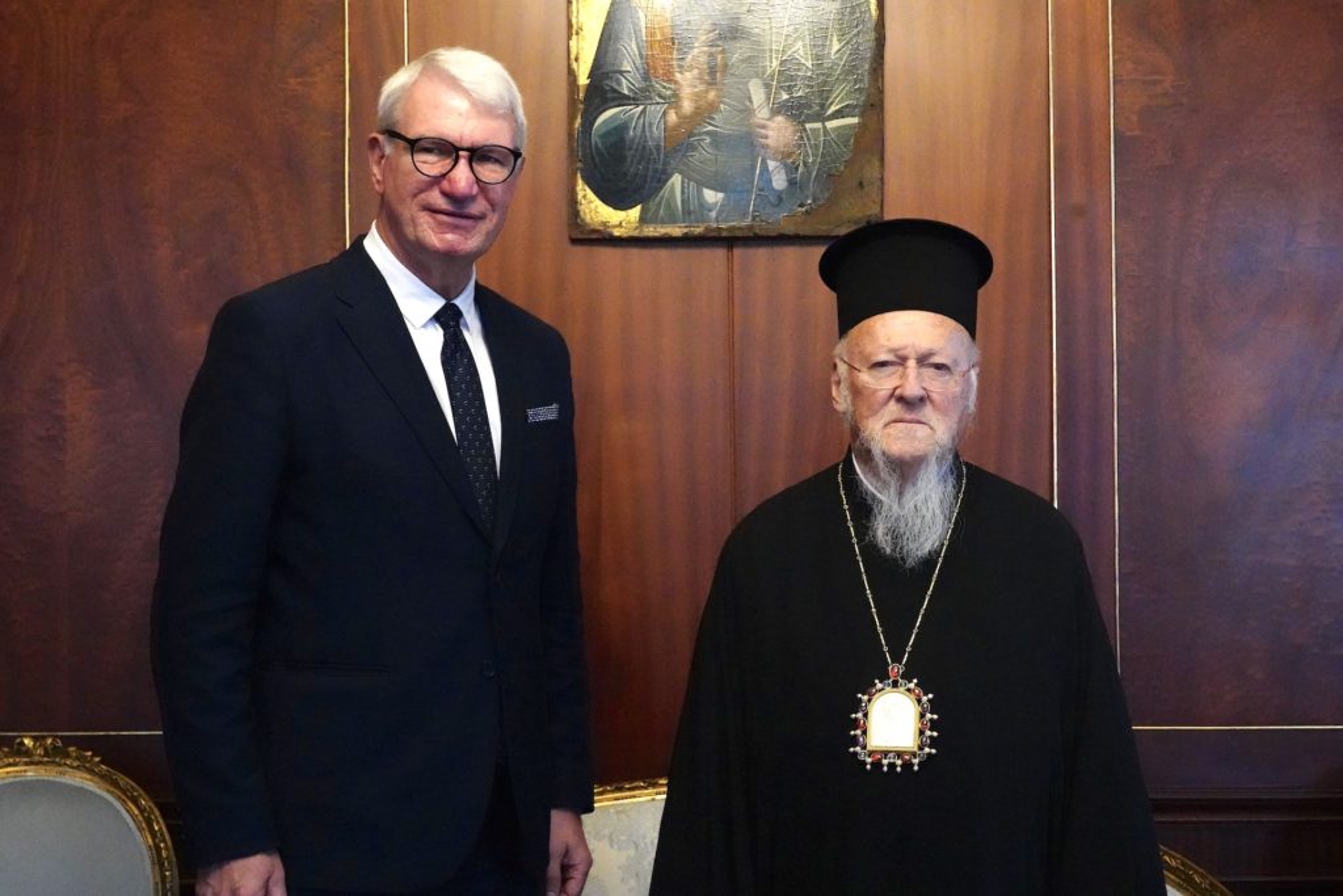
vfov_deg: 26.5
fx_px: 1903
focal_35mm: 51
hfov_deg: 38.9
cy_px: 448
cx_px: 672
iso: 25600
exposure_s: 1/640
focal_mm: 51
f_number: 8
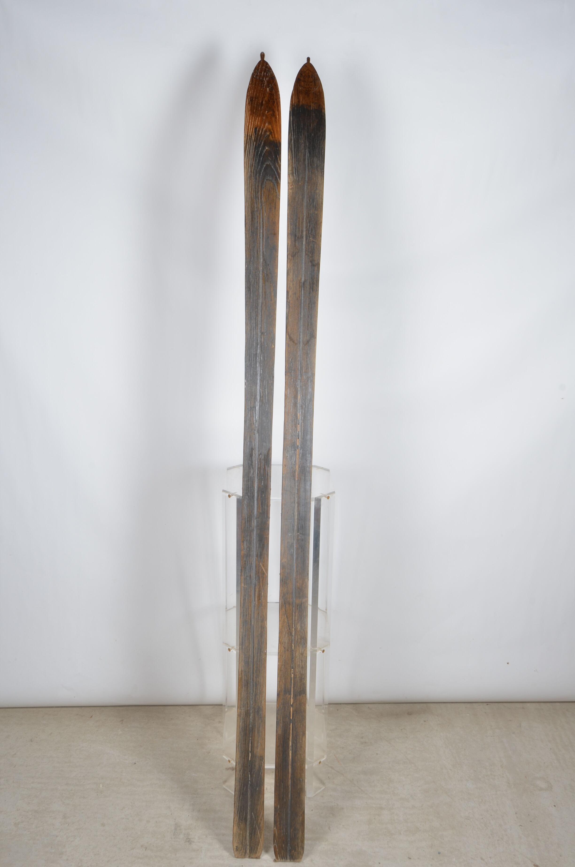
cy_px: 434
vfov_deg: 62.0
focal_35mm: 30
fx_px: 722
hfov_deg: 43.4
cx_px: 288
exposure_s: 1/125
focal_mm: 20
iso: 100
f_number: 14
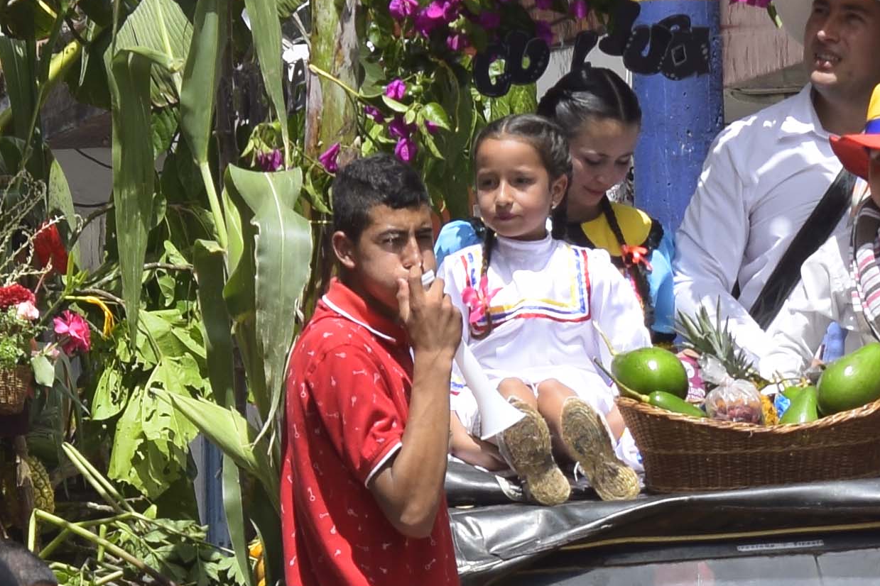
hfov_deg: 3.5
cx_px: 642
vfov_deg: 2.4
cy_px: 660
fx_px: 14201
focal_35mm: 581
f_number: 9
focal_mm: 80
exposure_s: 1/200
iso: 100
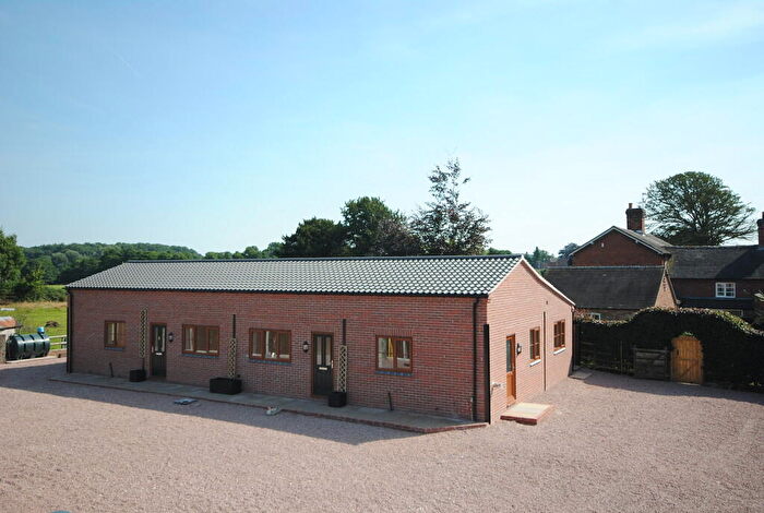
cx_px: 382
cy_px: 256
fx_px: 638
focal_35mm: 30
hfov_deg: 61.8
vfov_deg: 43.8
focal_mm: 20
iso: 100
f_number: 7.1
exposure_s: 1/200
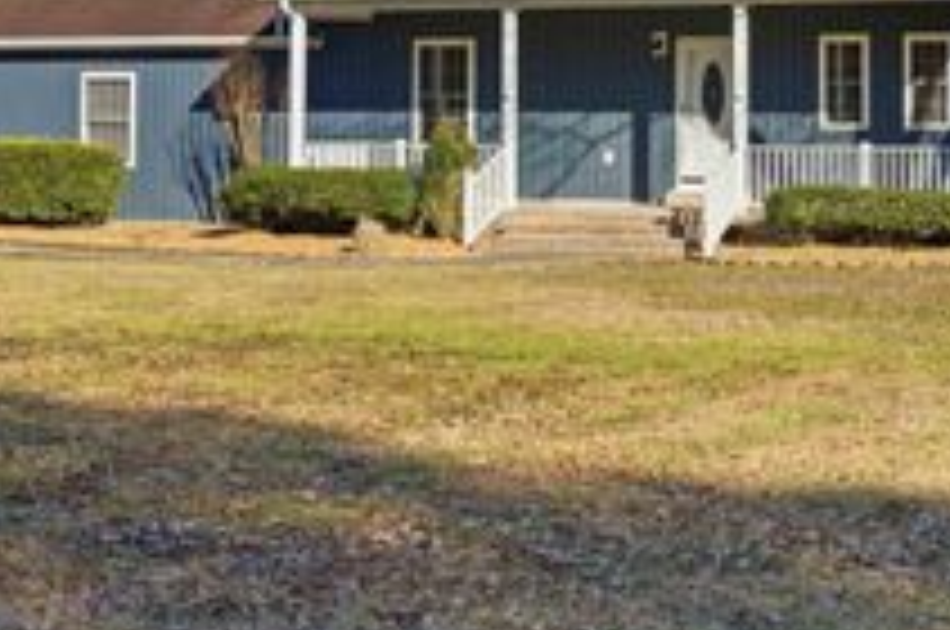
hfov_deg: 24.3
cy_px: 7
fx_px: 2187
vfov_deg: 16.1
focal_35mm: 83
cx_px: 666
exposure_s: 1/8000
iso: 400
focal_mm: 35
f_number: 8
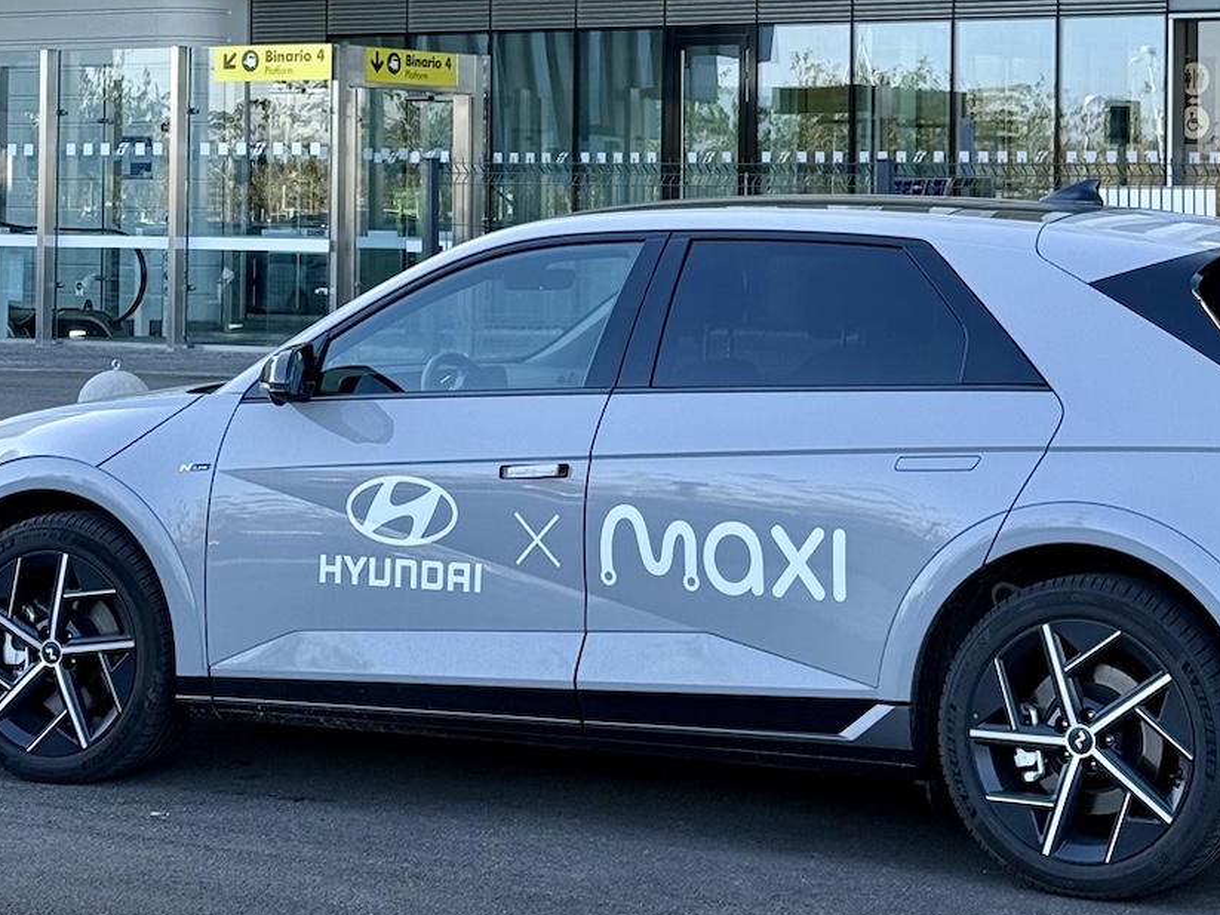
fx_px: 2467
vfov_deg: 20.9
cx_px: 741
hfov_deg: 27.7
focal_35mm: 70
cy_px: 297
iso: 64
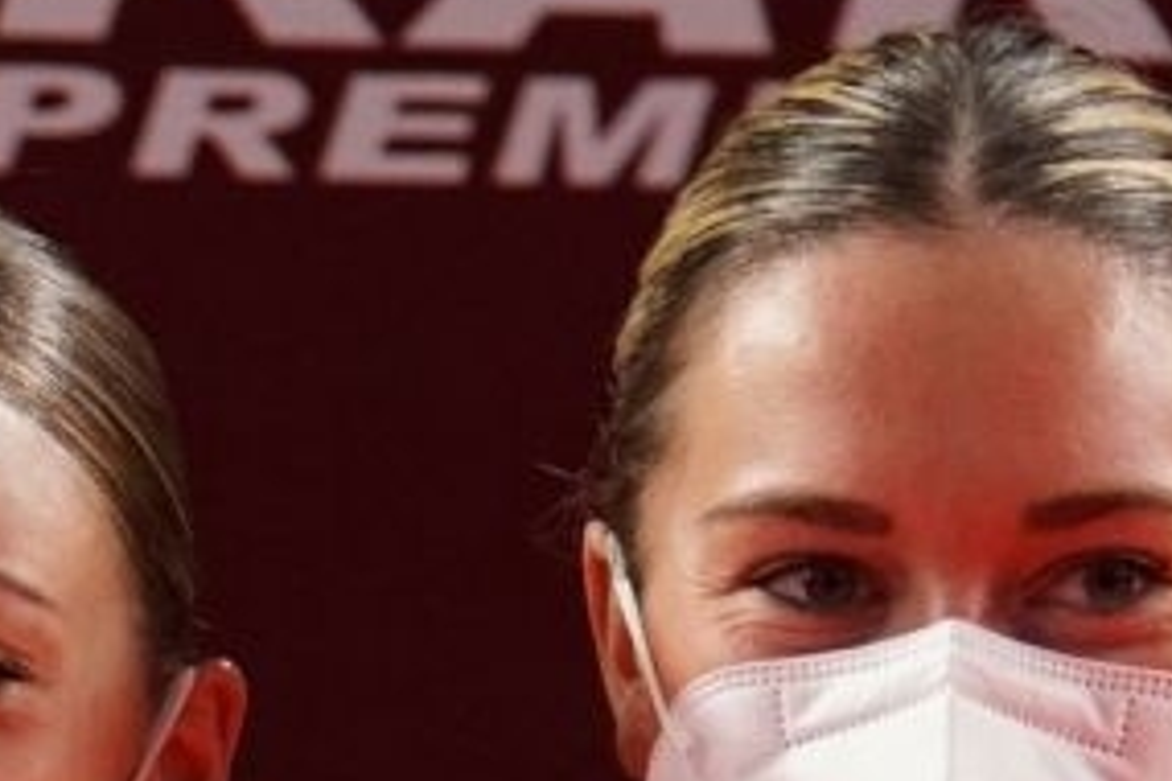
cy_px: 1813
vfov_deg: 1.0
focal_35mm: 1422
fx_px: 46290
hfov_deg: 1.4
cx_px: -679
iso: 800
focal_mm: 150
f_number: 3.5
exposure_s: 1/250
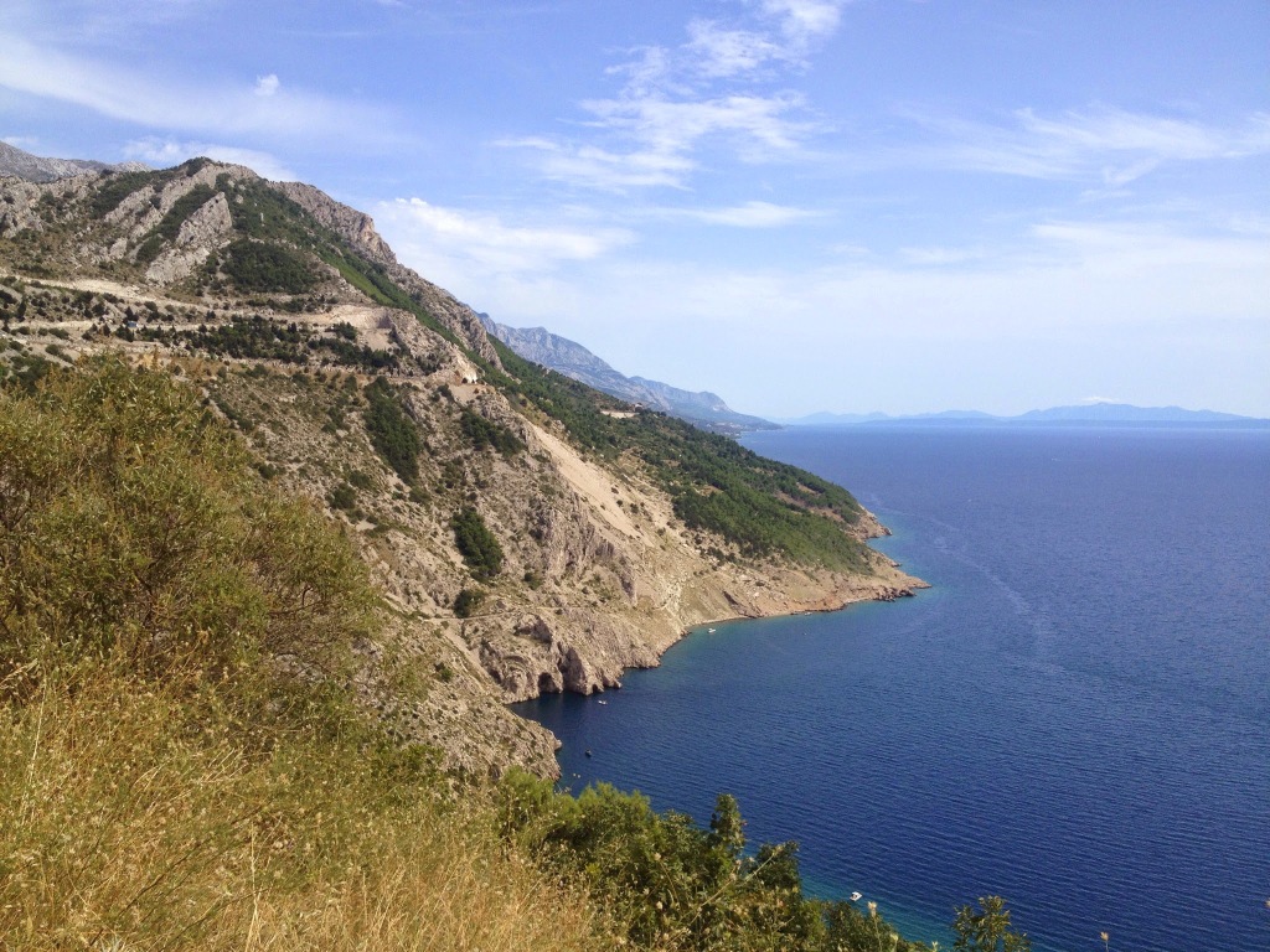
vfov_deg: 40.7
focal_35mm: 35
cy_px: 476
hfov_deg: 52.6
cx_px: 635
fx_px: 1284
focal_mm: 4.28
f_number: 2.4
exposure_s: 1/1783
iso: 50
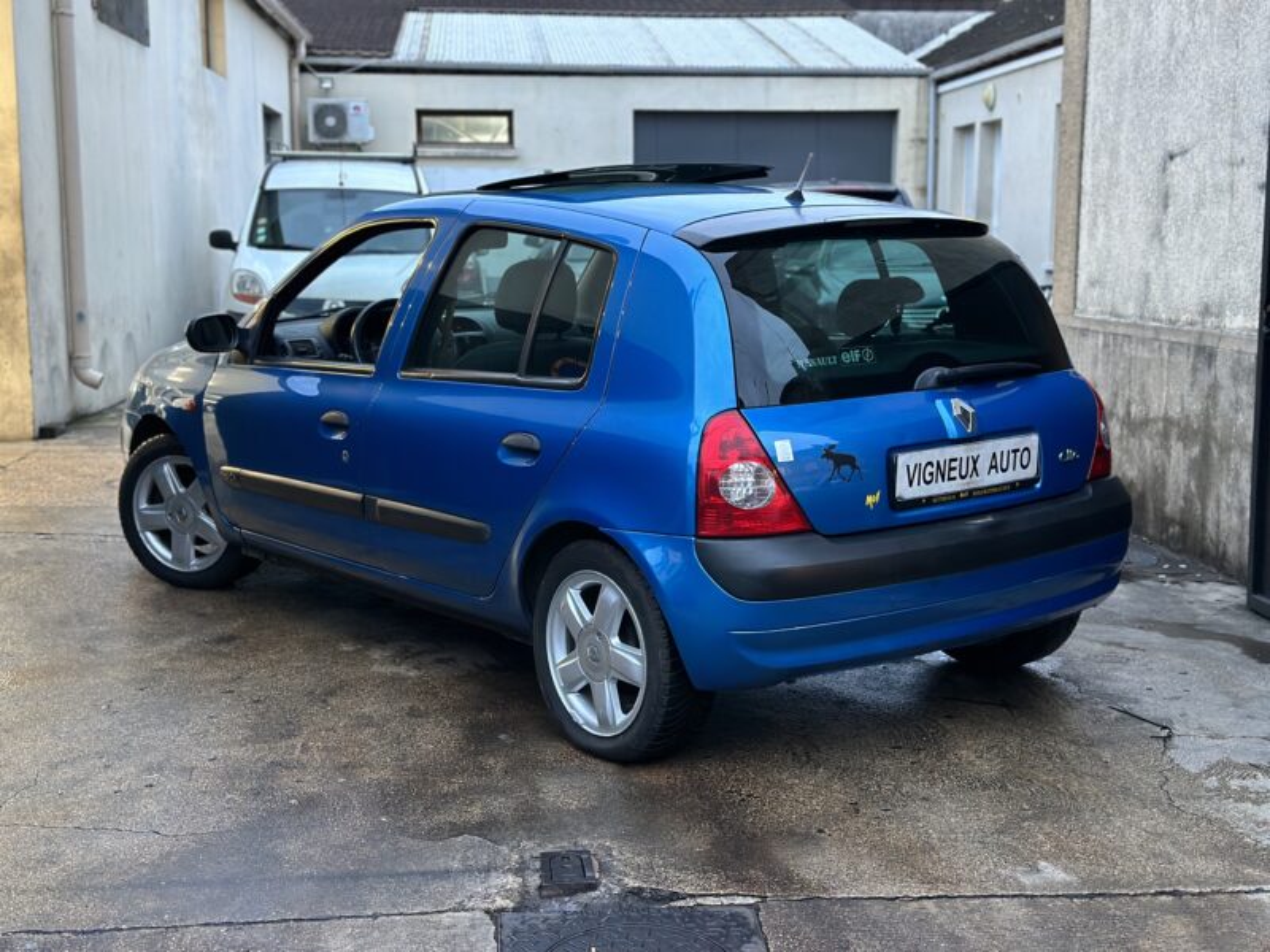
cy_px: 476
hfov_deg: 39.7
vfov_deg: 30.3
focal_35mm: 48
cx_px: 635
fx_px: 1761
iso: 500
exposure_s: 1/33
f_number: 1.78
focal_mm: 6.86
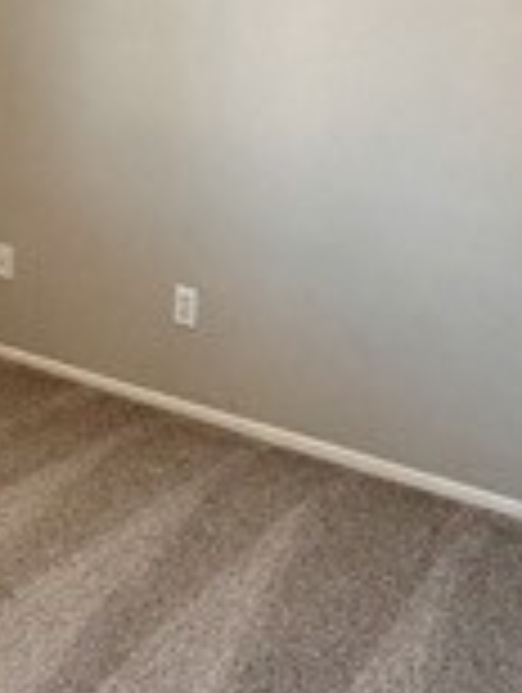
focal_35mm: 58
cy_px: -9
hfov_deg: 22.8
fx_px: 1163
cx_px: -135
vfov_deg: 30.7
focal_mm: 2.22
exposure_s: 1/60
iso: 250
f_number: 2.2
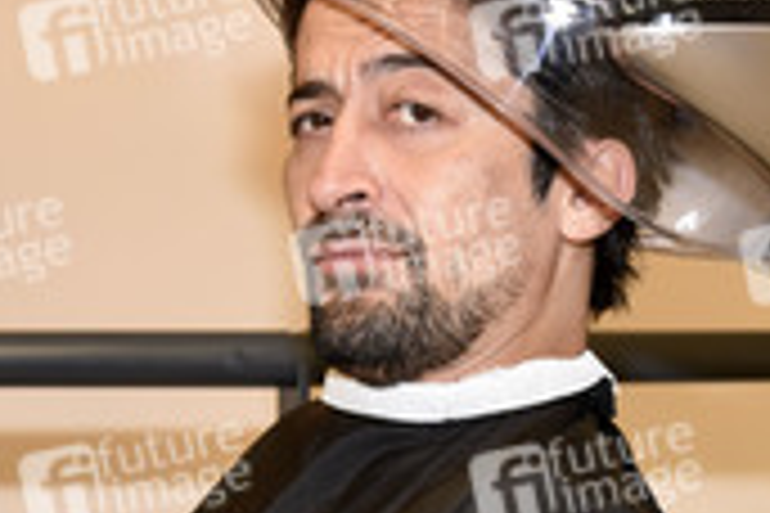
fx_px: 3657
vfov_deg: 8.0
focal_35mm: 171
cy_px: 364
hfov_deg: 12.0
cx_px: 466
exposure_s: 1/125
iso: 1600
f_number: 6.3
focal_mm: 65
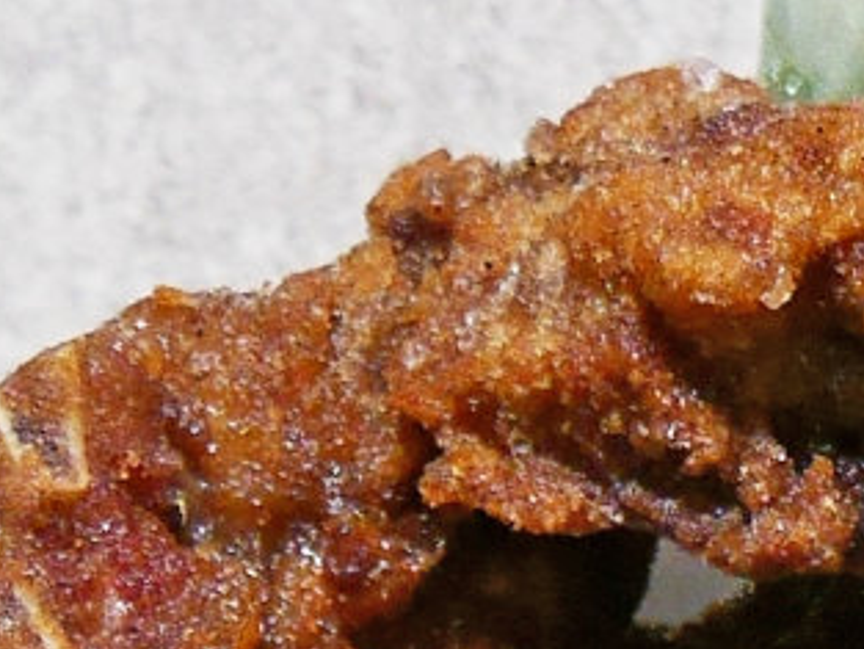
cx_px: 984
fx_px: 7141
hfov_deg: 6.9
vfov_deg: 5.2
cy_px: 743
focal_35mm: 286
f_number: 3.7
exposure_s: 1/60
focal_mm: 17
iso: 1000
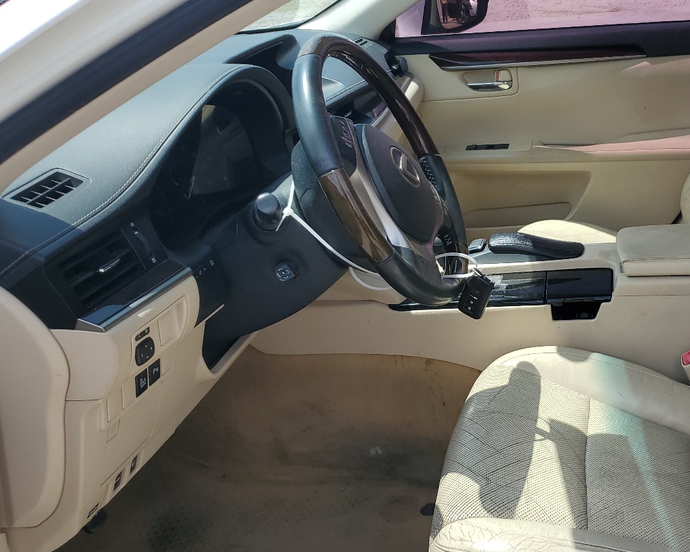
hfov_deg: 45.3
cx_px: 512
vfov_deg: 38.2
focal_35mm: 39
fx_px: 797
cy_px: 292
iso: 50
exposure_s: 1/2000
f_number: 1.5
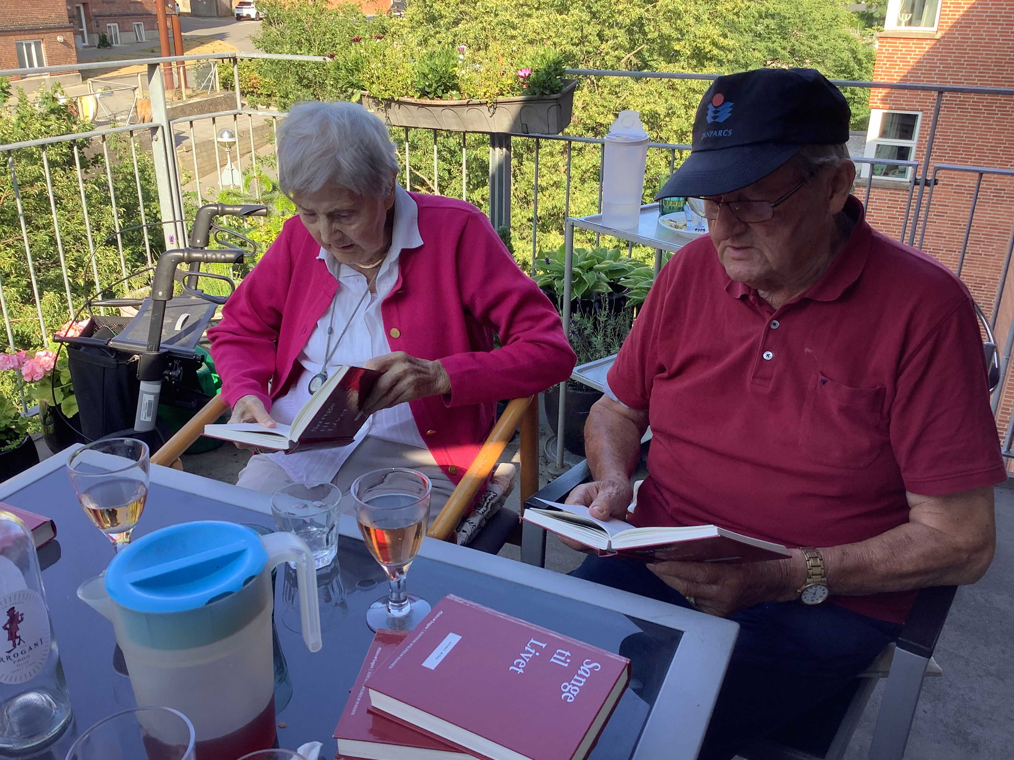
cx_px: 507
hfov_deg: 58.4
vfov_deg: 45.4
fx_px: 908
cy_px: 380
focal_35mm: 31
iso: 25
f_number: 2.4
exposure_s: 1/127
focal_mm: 3.3
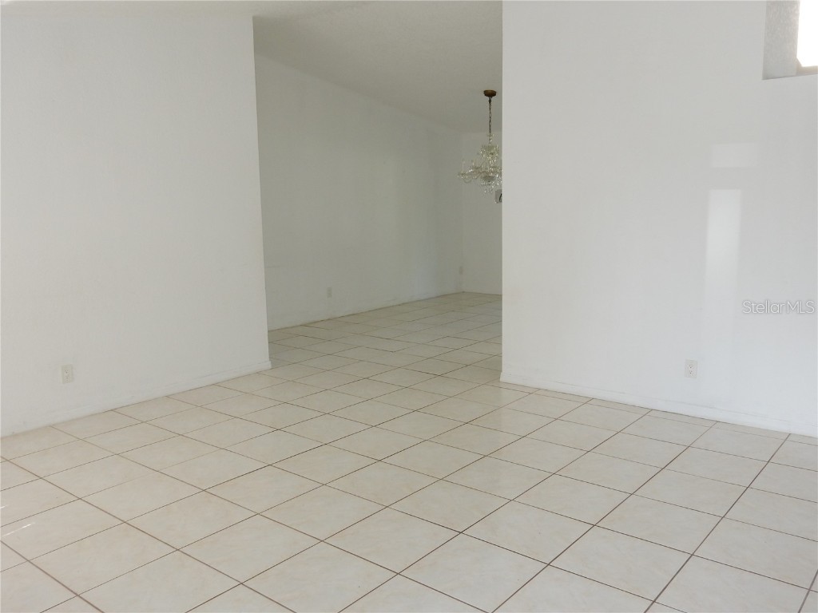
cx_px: 409
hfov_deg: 60.0
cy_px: 306
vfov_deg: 46.8
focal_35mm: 30
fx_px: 709
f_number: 4
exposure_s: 1/30
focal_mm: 5.4
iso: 125
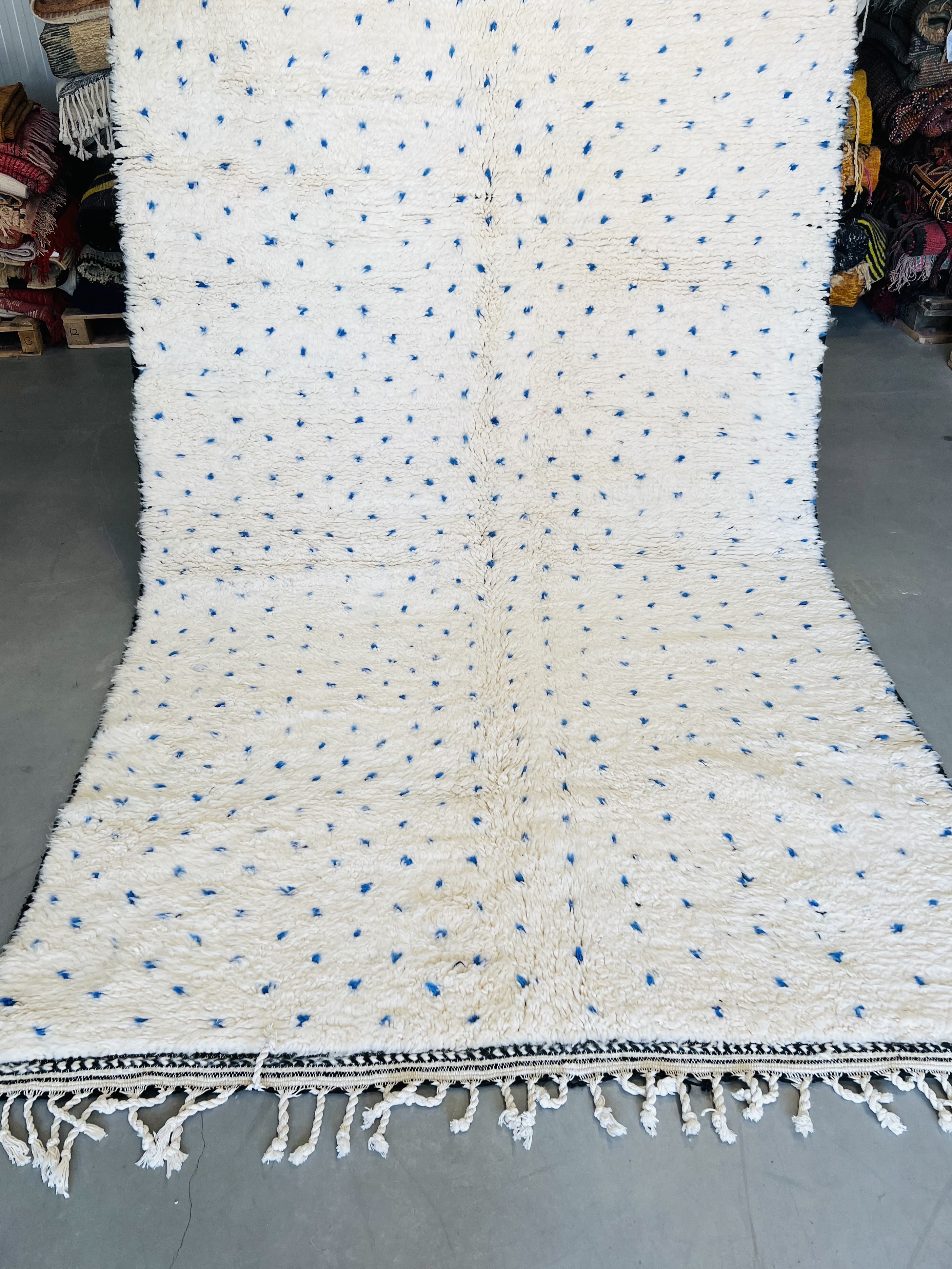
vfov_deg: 63.4
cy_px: 646
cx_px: 472
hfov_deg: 49.7
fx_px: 1027
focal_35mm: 28
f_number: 1.5
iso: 32
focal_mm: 5.7
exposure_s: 1/145
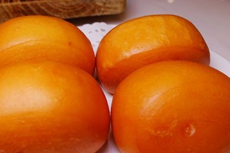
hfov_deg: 48.4
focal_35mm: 40
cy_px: 88
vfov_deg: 33.3
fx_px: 256
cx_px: 107
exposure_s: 1/125
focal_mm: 8.8
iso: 125
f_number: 4
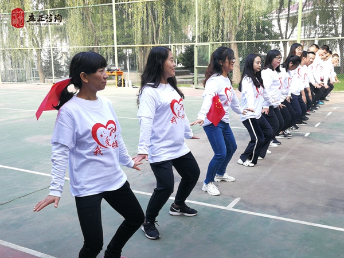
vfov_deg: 38.7
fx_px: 368
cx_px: 172
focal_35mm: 37
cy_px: 129
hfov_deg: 50.1
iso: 50
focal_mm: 3.95
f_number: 2.2
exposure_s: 1/100
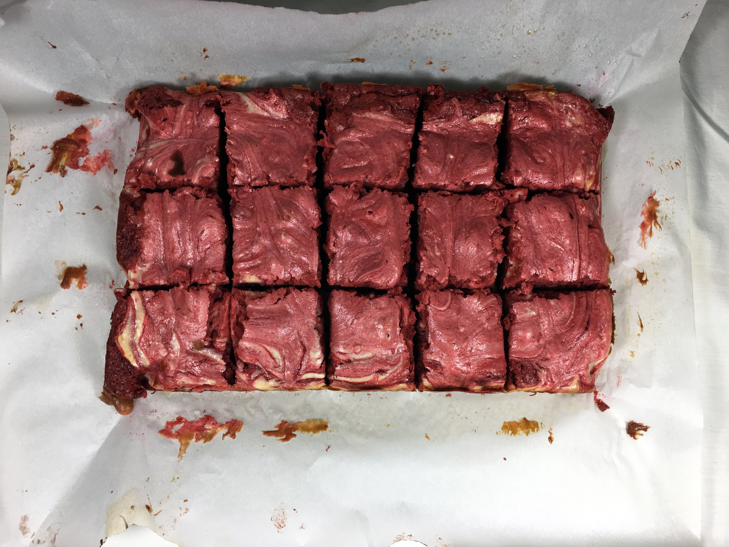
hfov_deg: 61.7
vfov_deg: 48.2
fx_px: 611
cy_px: 274
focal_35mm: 29
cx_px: 364
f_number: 2.2
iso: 25
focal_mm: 4.15
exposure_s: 1/120
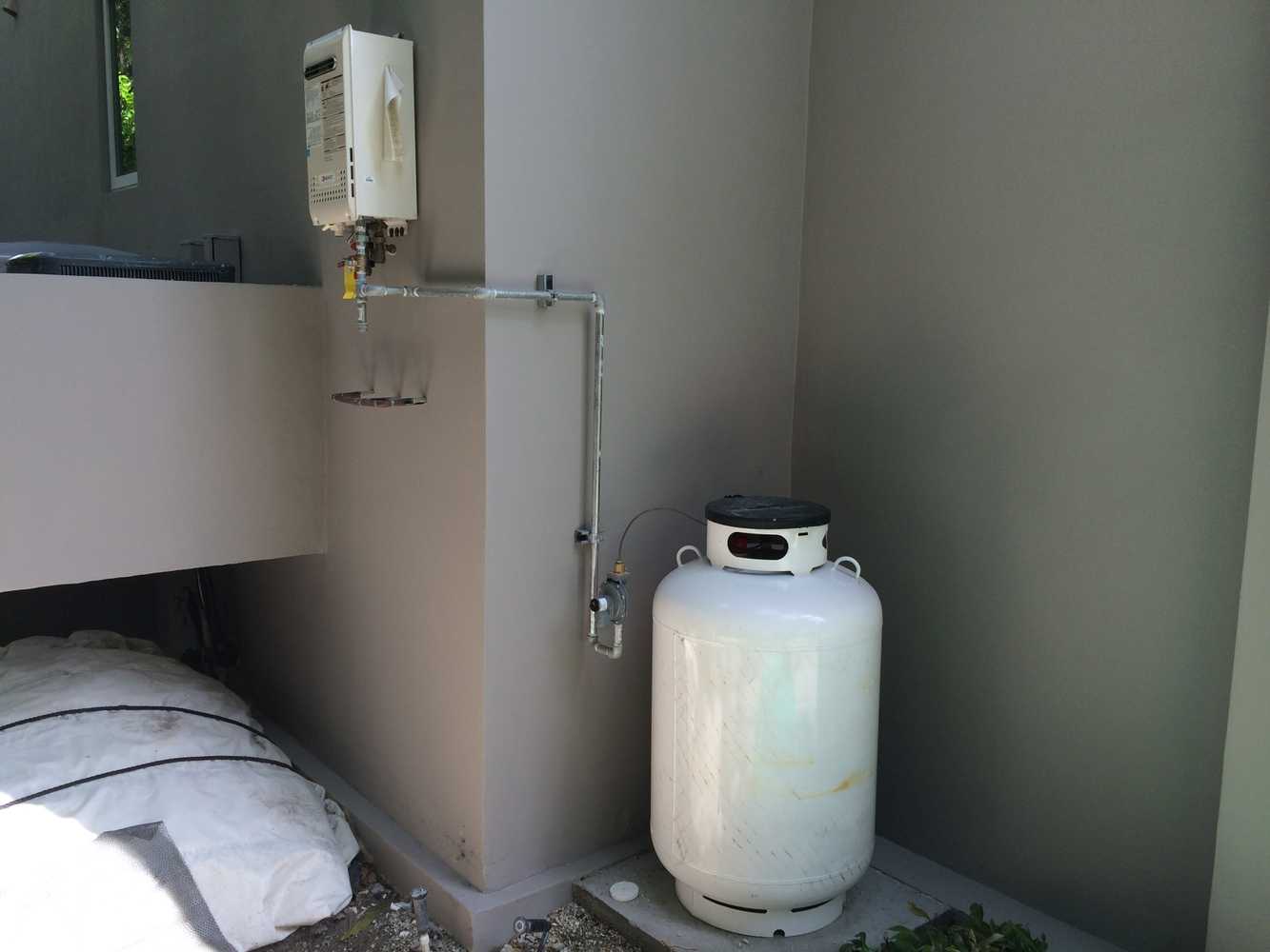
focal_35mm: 30
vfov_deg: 46.8
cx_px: 635
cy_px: 476
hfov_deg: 60.0
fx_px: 1101
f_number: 2.2
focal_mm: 4.12
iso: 32
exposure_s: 1/256
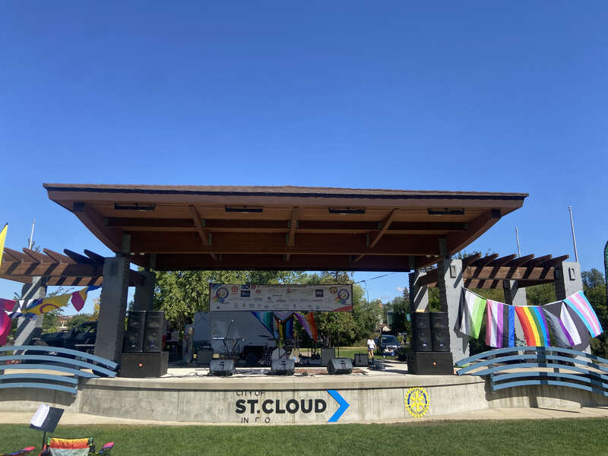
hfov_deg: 67.3
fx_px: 457
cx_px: 304
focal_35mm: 26
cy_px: 228
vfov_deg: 53.1
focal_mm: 4.25
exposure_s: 1/2141
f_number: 1.8
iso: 32
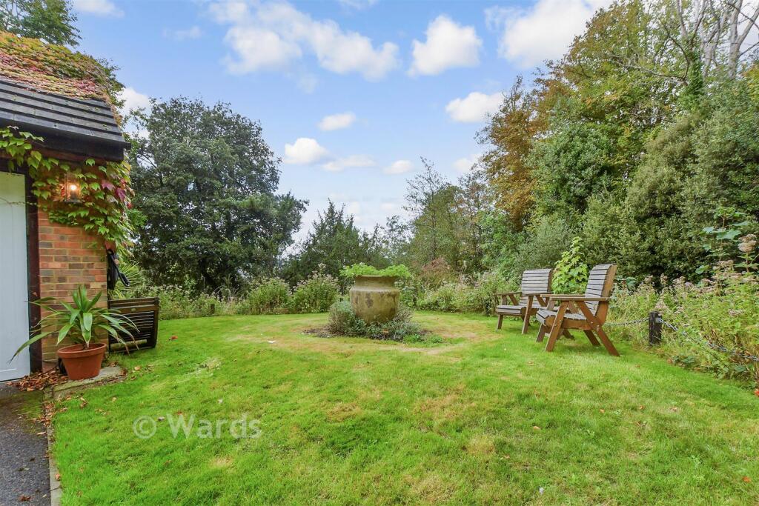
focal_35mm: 15
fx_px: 316
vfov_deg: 77.3
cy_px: 253
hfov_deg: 100.4
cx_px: 380
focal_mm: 10
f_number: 8
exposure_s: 1/250
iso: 250
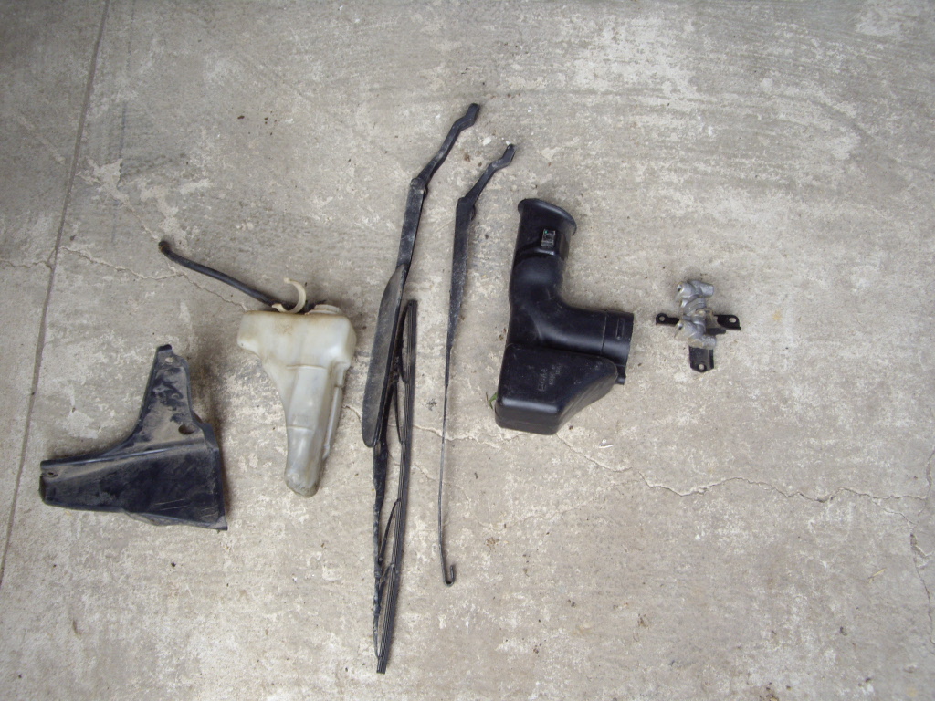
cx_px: 468
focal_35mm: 38
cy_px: 350
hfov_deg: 49.0
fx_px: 1026
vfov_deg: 37.7
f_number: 2.8
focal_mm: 7.9
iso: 100
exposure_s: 1/60
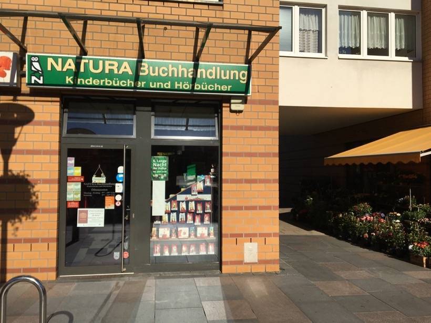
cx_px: 216
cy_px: 162
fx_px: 361
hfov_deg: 61.7
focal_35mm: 29
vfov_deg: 48.2
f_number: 2.2
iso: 25
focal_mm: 4.15
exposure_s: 1/3663
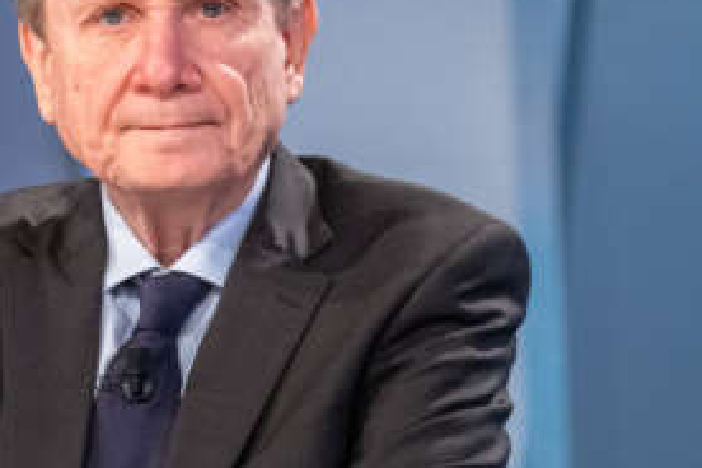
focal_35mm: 346
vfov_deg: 4.0
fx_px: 6746
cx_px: 8
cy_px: 267
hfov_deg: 5.9
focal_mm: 106
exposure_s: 1/680
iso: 4000
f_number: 2.8
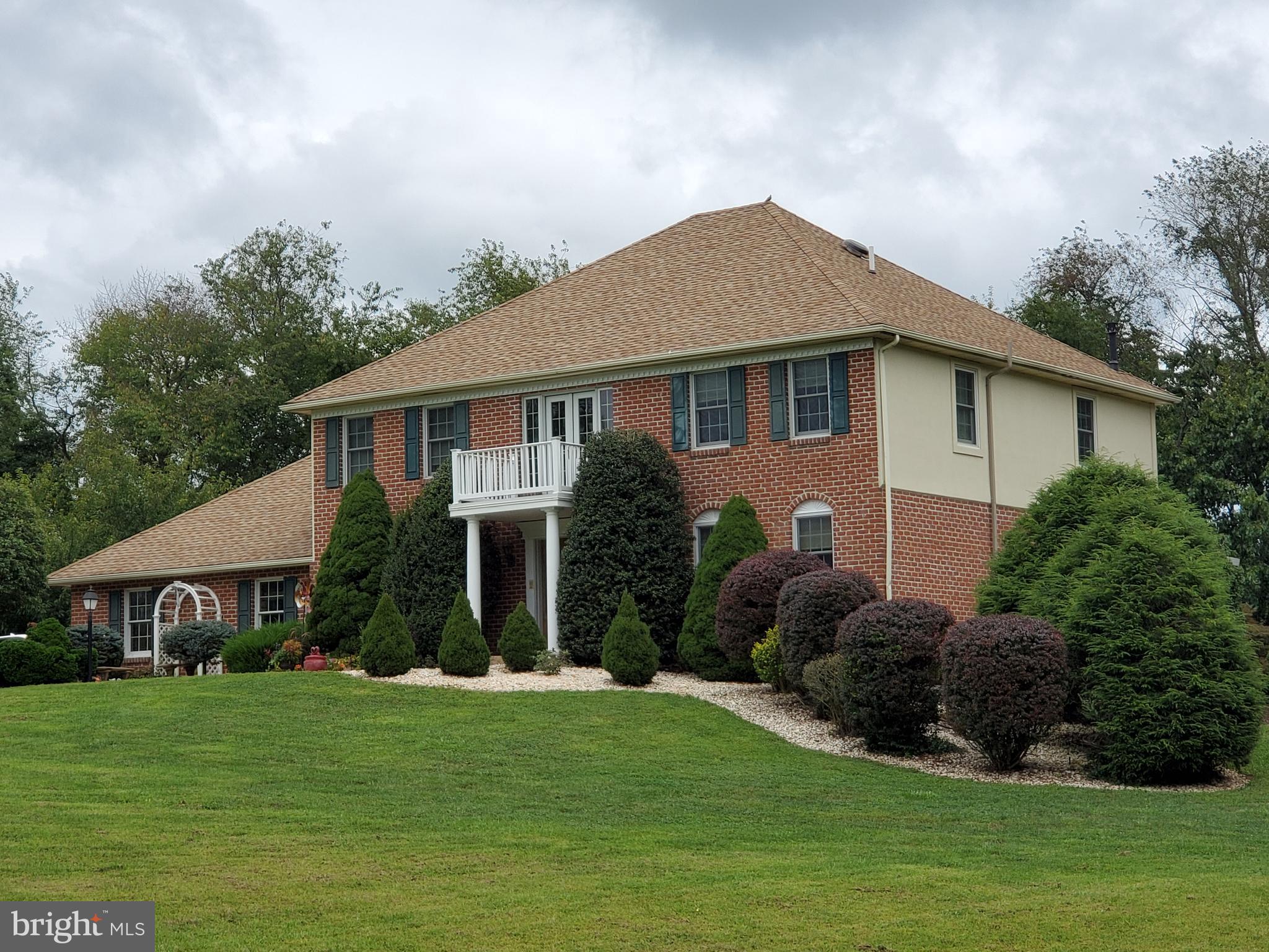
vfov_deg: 28.0
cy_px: 476
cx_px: 634
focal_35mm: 52
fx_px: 1906
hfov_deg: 36.8
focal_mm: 6
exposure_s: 1/624
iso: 50
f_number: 2.4
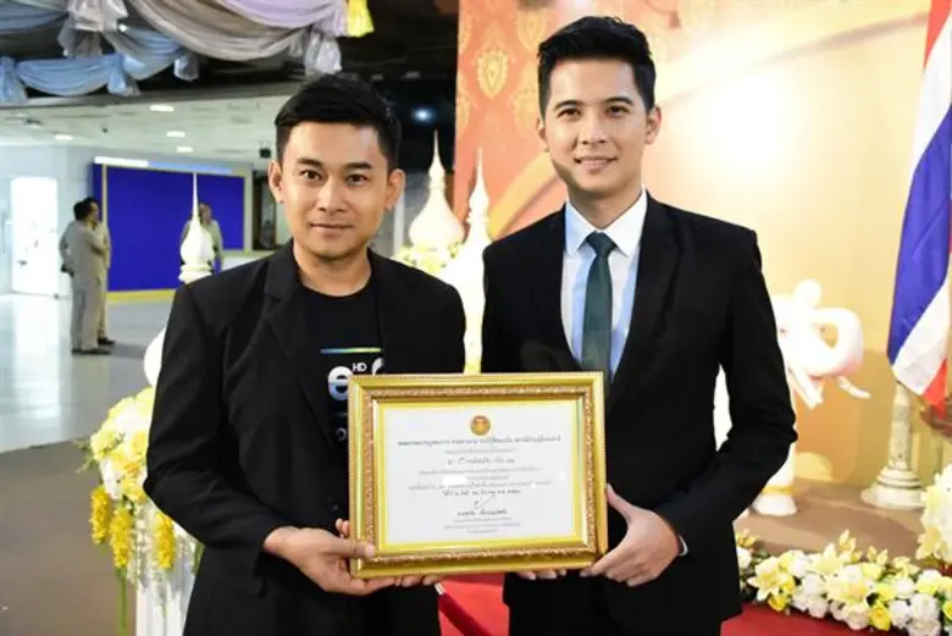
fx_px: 1032
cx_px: 476
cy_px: 318
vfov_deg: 34.3
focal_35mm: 39
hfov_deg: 49.5
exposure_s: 1/160
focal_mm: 26
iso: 12800
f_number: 3.8
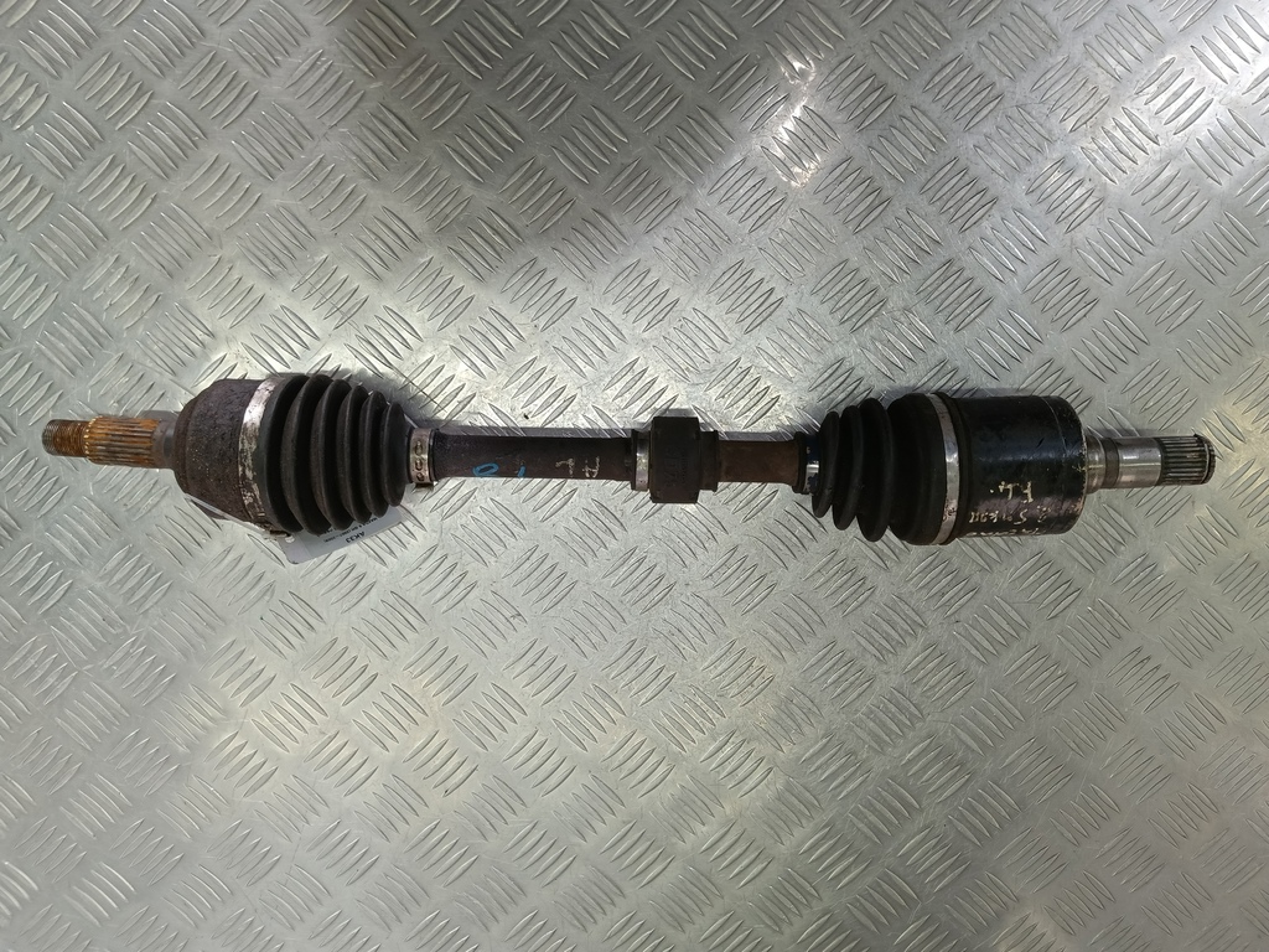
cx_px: 634
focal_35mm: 27
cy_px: 476
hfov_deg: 65.3
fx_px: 990
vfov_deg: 51.4
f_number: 1.6
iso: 116
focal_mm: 4.11
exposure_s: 1/100
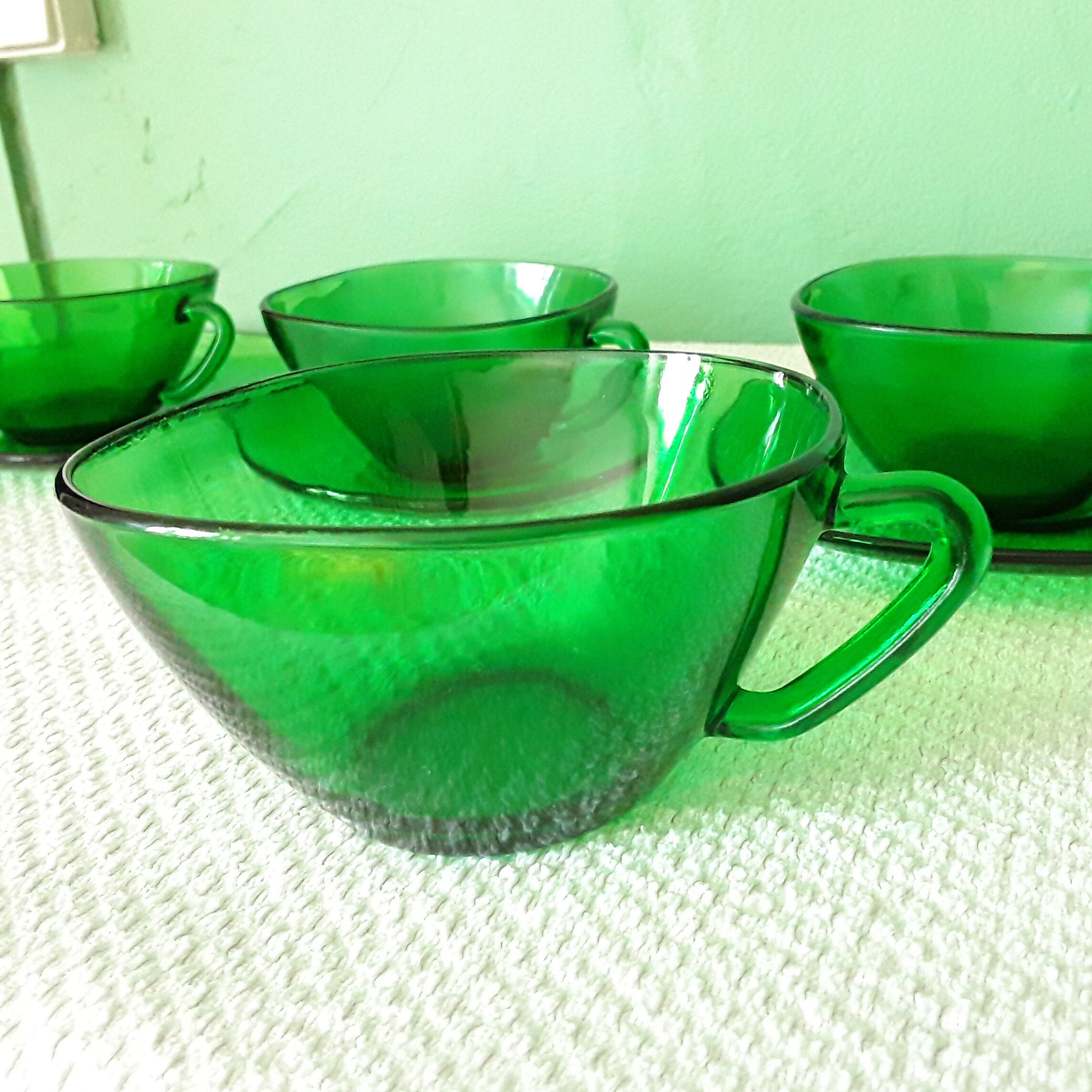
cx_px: 572
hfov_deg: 48.4
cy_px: 509
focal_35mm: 34
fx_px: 1213
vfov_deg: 48.4
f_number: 1.9
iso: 400
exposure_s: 1/17
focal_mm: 2.91
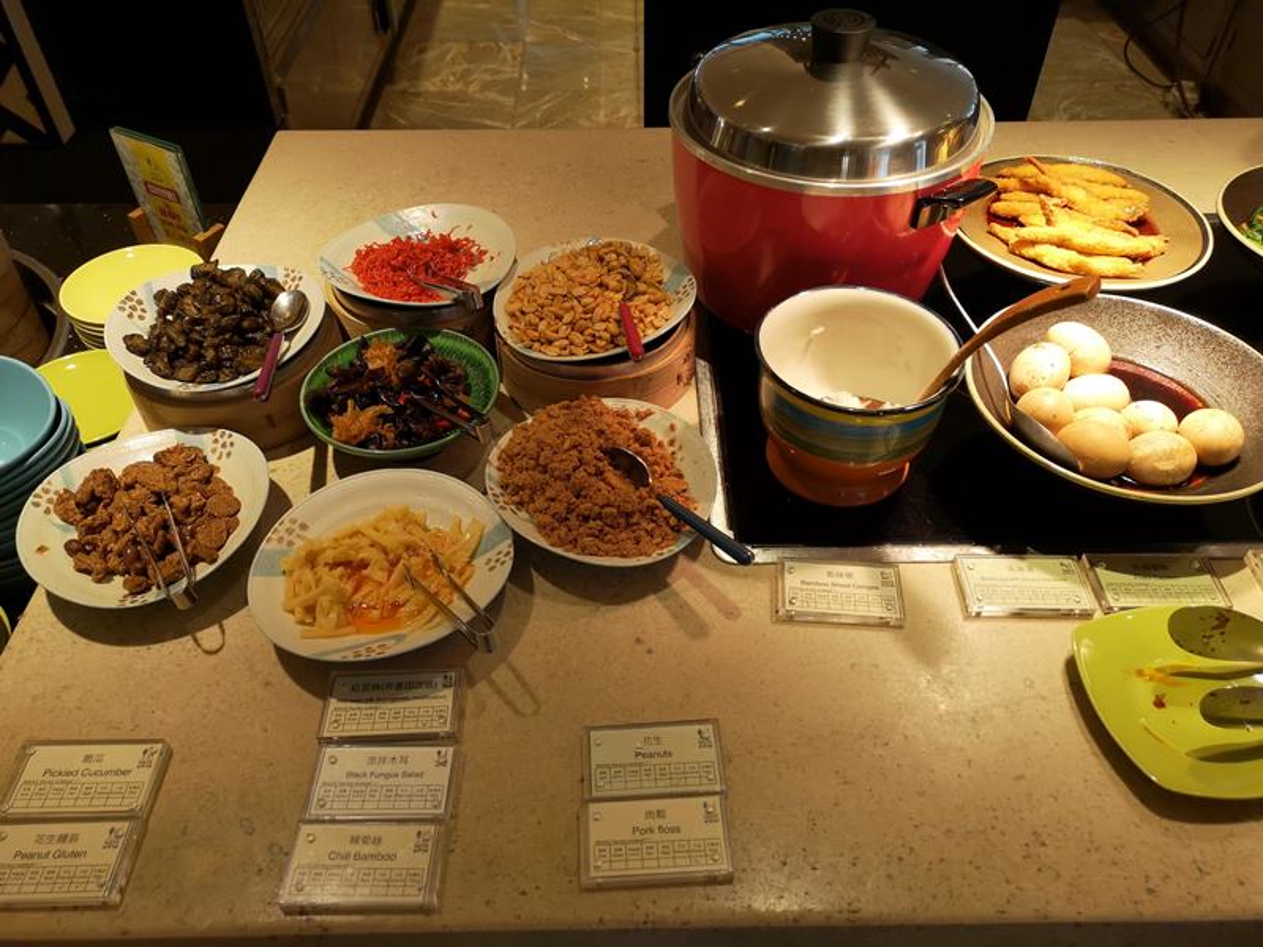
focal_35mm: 27
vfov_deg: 51.4
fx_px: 985
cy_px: 474
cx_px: 632
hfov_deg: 65.3
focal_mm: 3.95
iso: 64
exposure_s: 1/60
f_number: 1.8
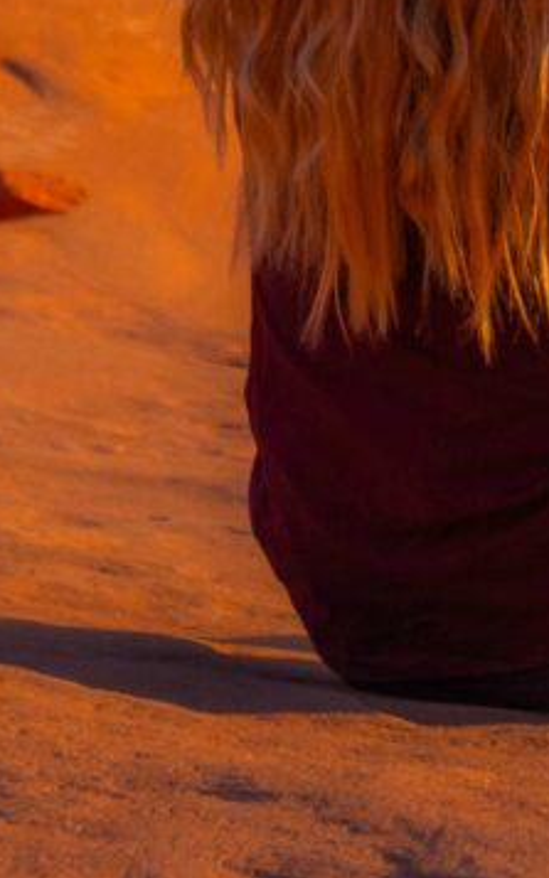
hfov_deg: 9.5
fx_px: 3257
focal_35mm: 136
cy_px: -536
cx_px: 645
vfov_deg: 14.1
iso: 400
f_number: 4
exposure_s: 1/800
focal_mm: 20.9
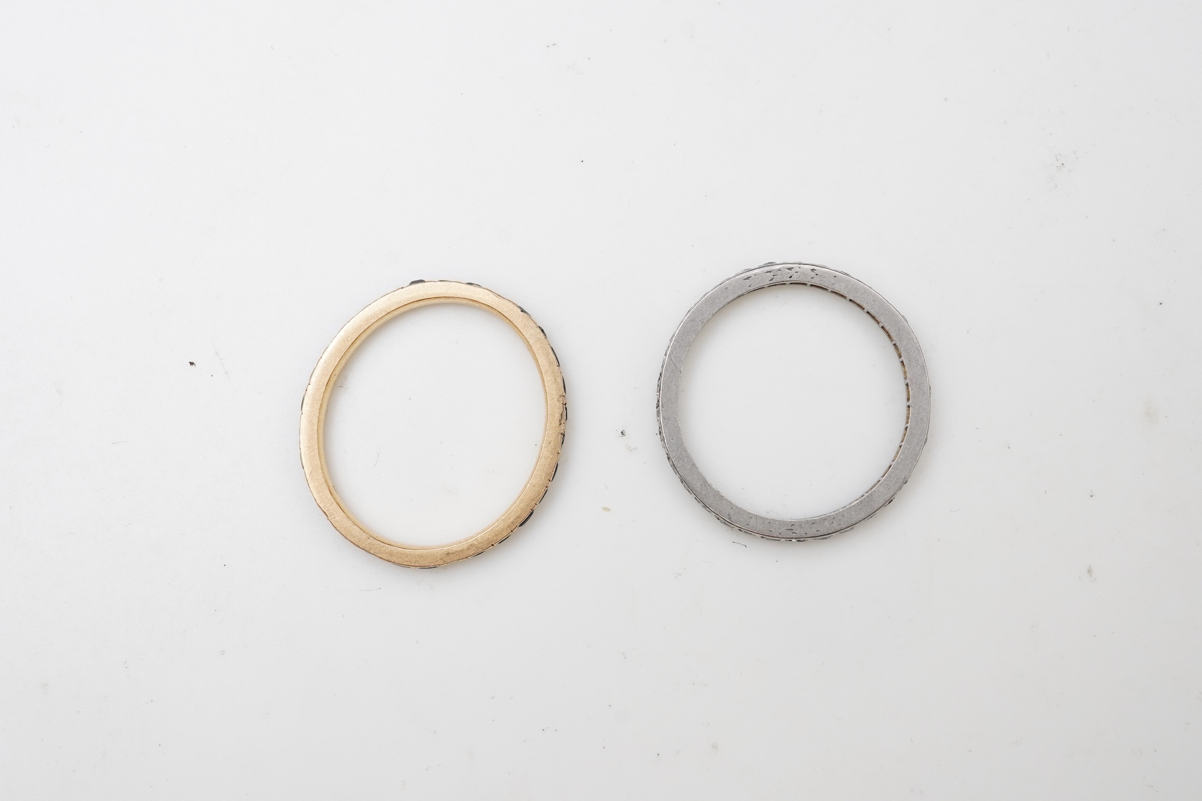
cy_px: 400
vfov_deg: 29.9
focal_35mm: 45
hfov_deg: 43.6
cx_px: 601
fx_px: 1502
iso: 500
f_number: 16
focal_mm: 30
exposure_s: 1/125
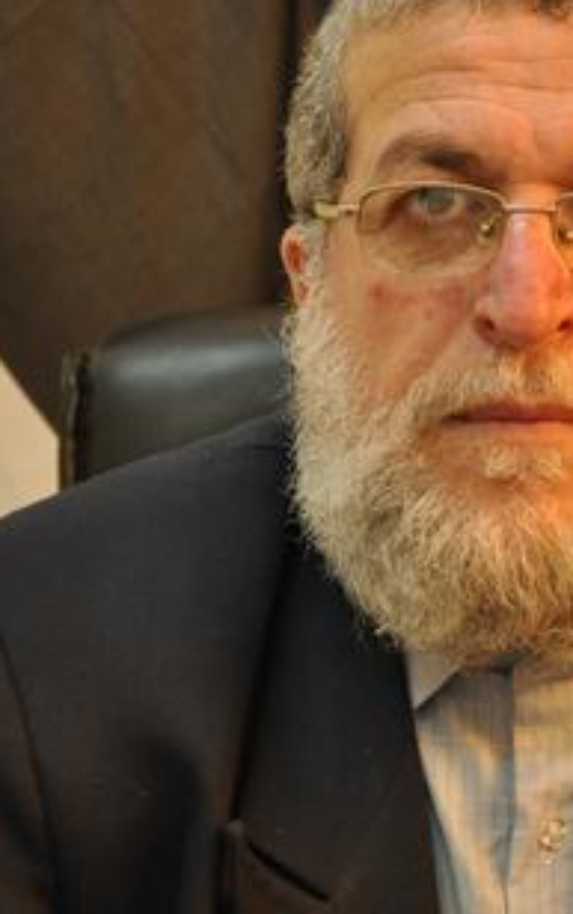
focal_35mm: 222
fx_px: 5537
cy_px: 334
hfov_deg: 5.9
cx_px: 561
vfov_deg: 9.4
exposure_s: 1/25
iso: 1000
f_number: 5.3
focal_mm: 70
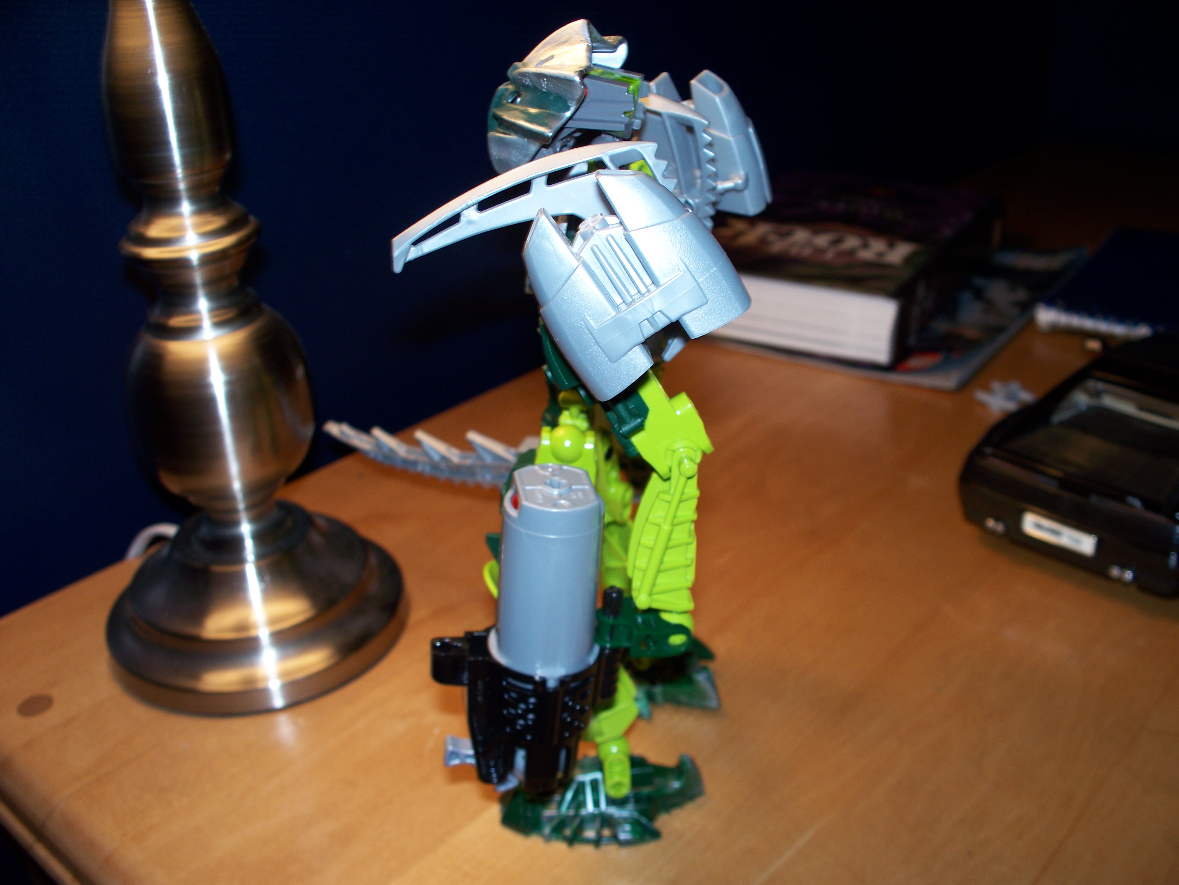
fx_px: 1226
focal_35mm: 36
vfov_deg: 39.7
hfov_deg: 51.4
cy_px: 442
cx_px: 590
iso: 64
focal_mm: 7.54
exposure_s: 1/60
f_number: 2.8
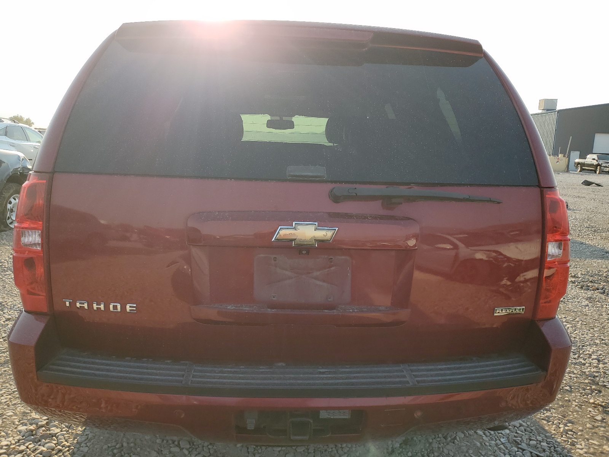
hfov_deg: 67.3
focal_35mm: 26
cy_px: 228
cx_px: 304
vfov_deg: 53.1
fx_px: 457
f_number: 1.5
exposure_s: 1/1667
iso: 50
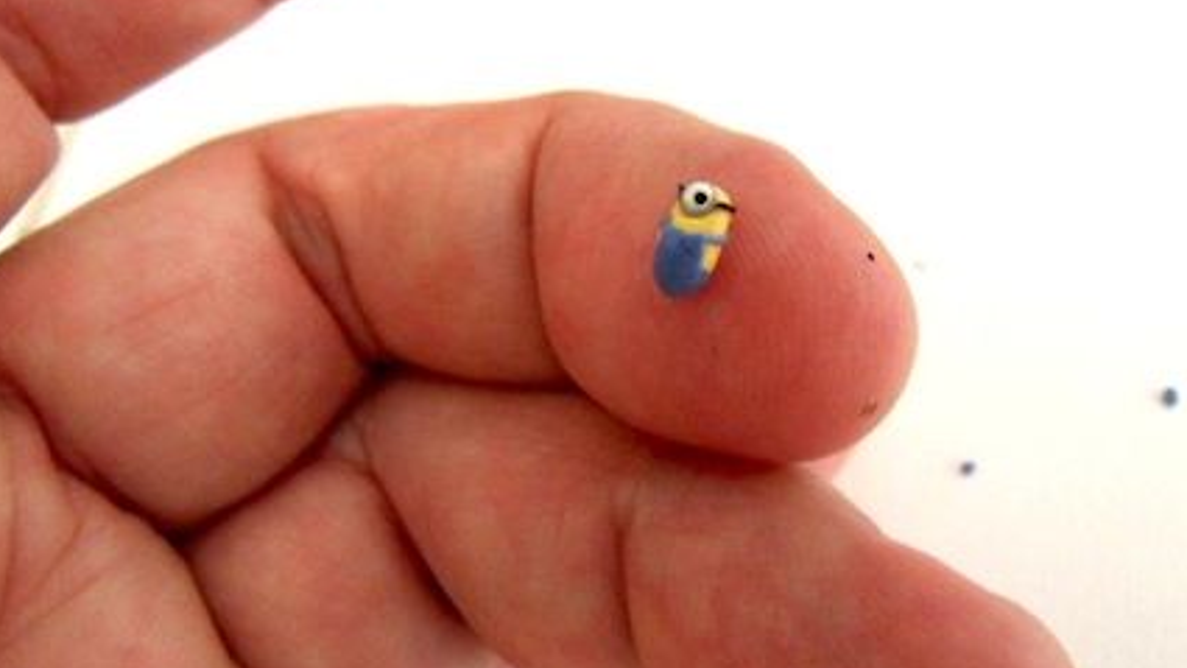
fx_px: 976
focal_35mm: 31
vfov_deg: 37.4
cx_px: 642
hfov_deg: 62.5
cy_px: 226
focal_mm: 4.2
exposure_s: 1/45
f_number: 3.3
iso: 320
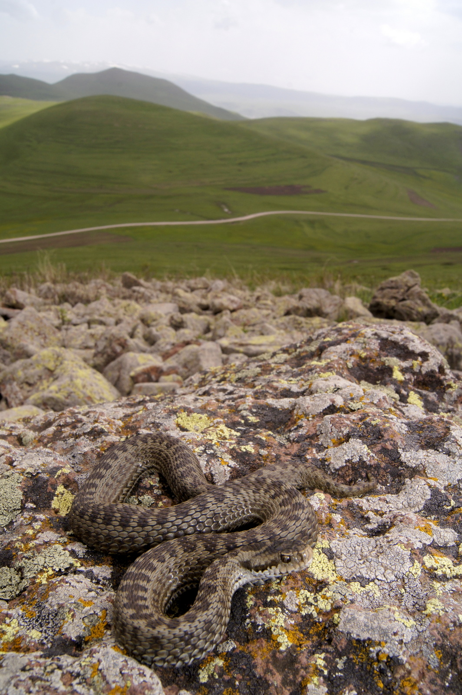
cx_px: 231
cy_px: 348
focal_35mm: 30
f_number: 20
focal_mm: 20
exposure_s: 1/100
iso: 200
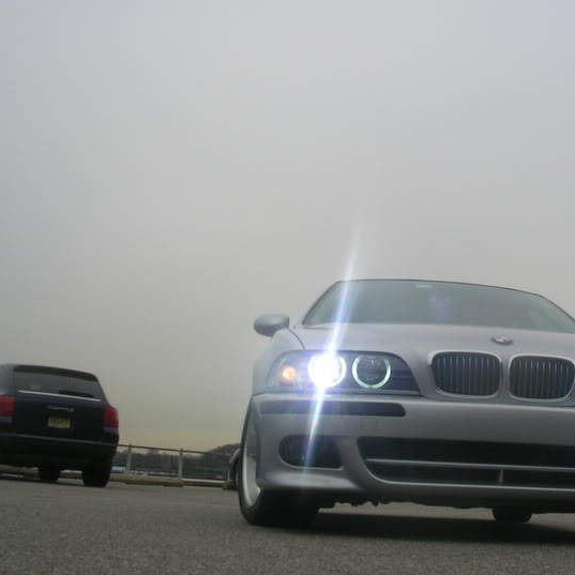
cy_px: 304
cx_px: 410
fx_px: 940
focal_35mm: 50
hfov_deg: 33.5
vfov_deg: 34.0
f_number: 5.6
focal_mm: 5.8
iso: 50
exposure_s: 1/147
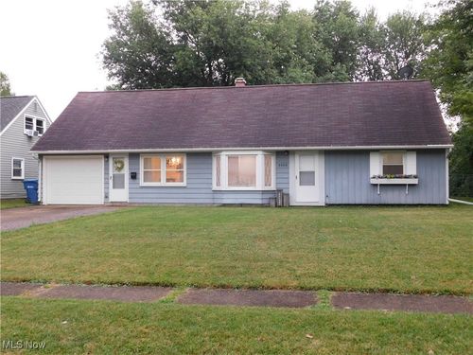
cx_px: 236
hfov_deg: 51.4
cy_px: 178
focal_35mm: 36
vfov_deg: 39.7
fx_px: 492
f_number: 3.5
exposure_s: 1/30
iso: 400
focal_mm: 6.3
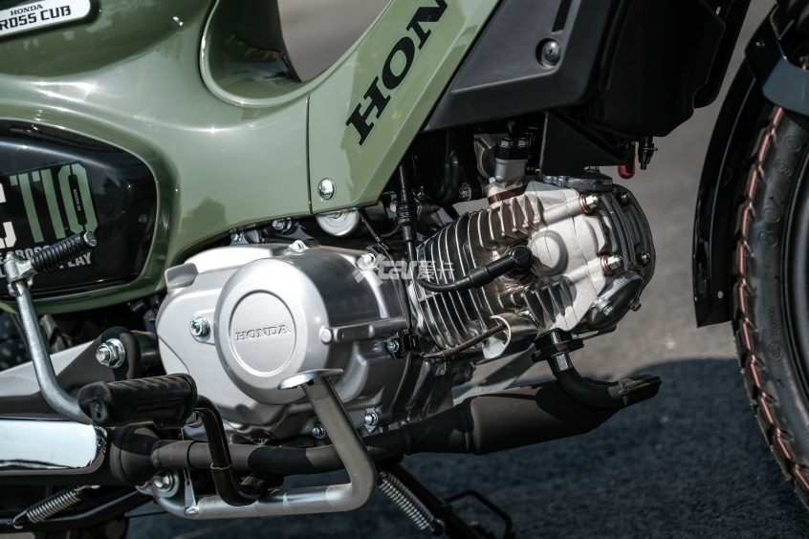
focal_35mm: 83
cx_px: 404
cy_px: 270
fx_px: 1865
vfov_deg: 16.5
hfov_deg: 24.5
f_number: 2.8
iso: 80
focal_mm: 55
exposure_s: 1/2000
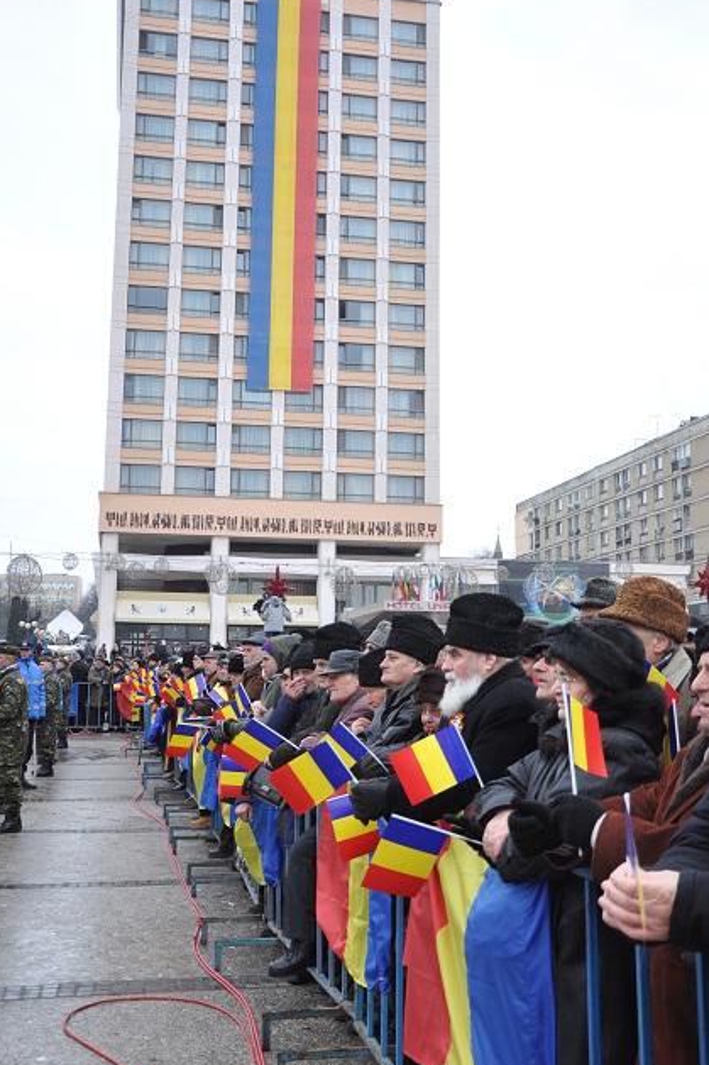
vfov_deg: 45.4
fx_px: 1271
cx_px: 389
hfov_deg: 31.2
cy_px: 481
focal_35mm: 43
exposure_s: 1/640
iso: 500
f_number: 22
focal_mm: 24
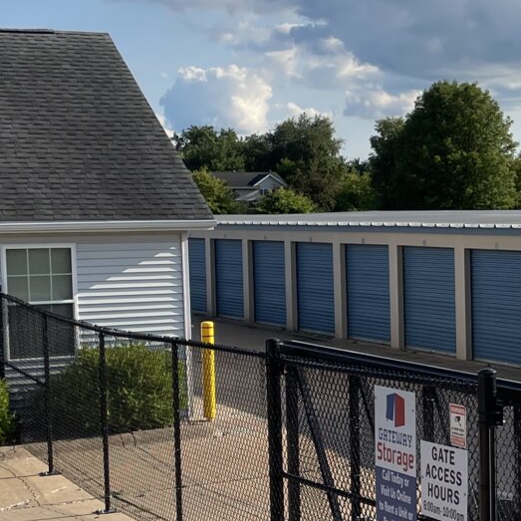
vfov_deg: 19.3
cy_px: 309
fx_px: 1533
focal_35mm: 90
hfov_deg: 18.4
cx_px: 607
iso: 32
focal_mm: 4.2
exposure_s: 1/3861
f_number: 1.6
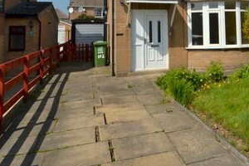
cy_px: 6
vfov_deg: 34.9
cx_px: 191
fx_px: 242
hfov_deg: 51.8
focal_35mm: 35
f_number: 10
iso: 100
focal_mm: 10
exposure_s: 1/200
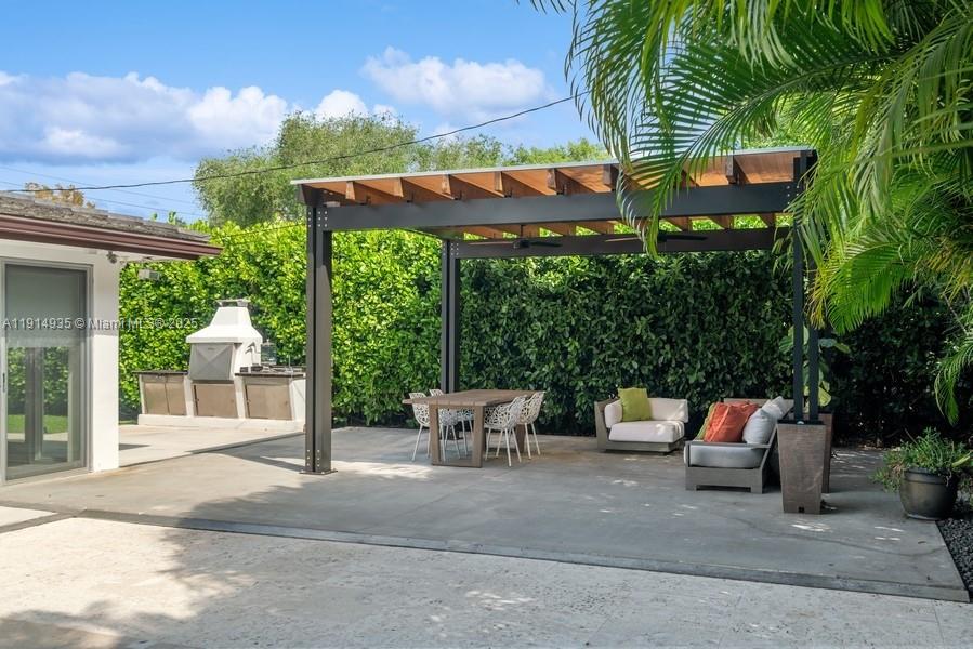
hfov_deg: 54.4
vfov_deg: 37.9
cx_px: 486
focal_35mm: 35
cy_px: 324
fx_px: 946
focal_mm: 35
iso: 200
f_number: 8
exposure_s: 1/400
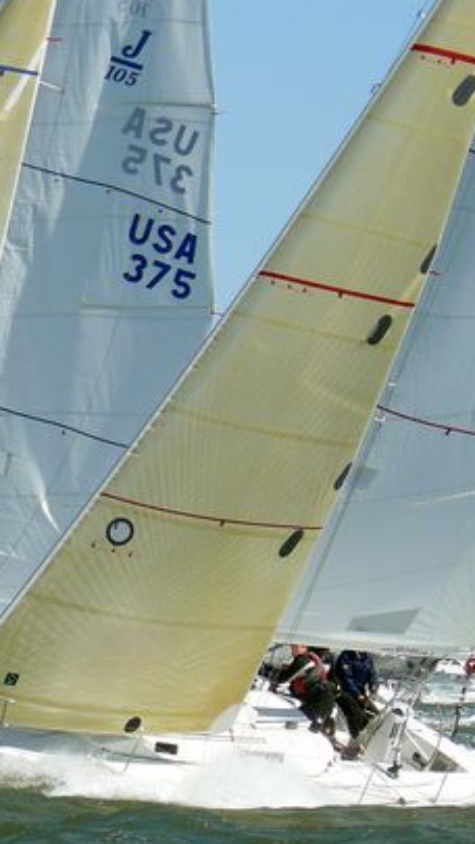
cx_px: -265
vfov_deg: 4.6
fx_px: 10540
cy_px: 363
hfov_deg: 2.6
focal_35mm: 471
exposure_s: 1/800
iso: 100
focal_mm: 36.5
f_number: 4.5
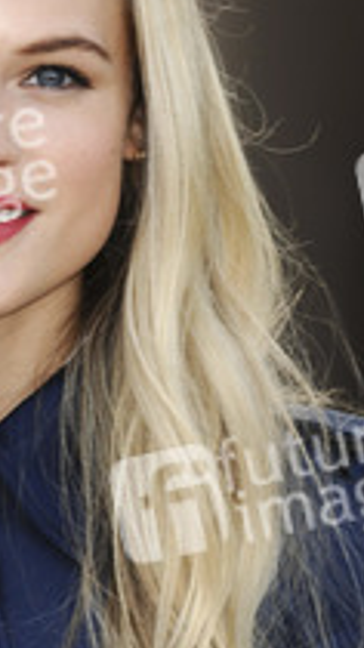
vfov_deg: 3.9
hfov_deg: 2.2
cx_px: -11
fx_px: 9496
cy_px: 336
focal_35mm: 553
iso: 200
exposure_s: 1/250
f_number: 4.5
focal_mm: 185
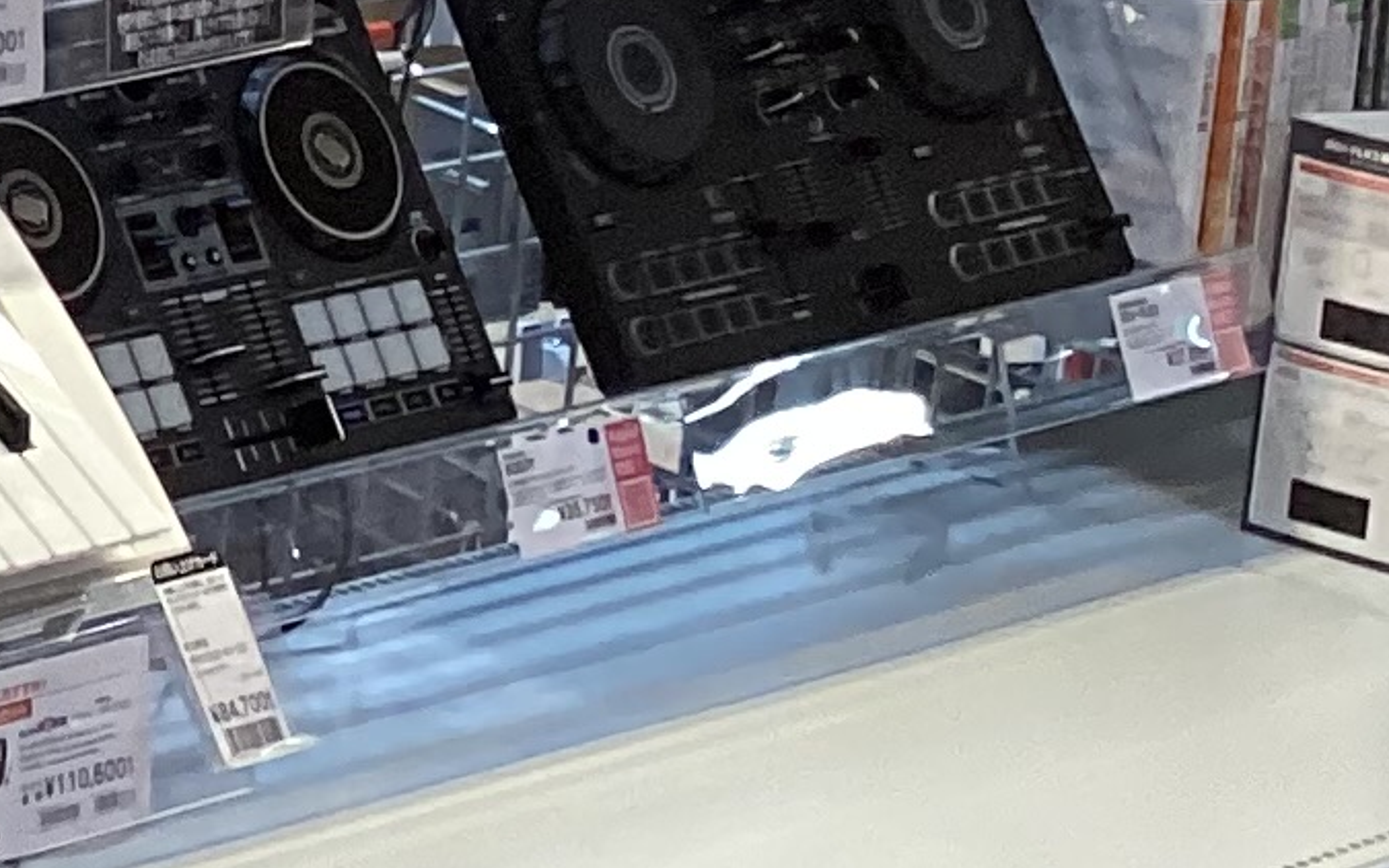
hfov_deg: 11.6
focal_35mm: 159
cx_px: -1541
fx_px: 6019
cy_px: -461
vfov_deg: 8.1
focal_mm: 3.3
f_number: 2.4
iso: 125
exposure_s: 1/50
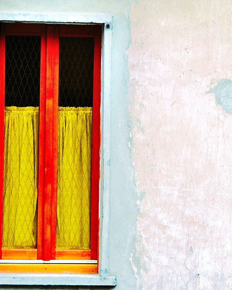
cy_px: 114
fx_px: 3125
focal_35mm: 364
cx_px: 307
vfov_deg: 5.3
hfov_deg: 4.2
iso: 500
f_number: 5.6
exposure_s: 1/50
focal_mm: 105
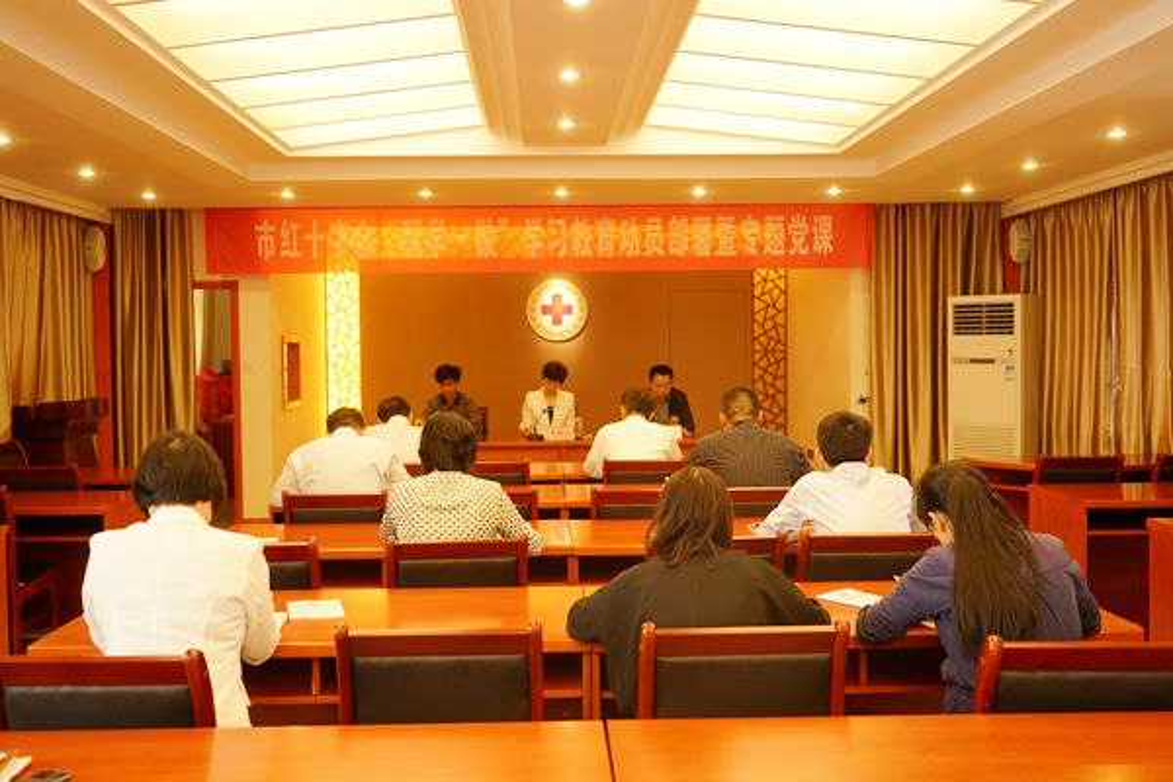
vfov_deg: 37.9
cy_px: 391
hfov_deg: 54.4
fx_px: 1140
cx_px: 586
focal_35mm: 35
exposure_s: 1/60
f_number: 4
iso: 640
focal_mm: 35
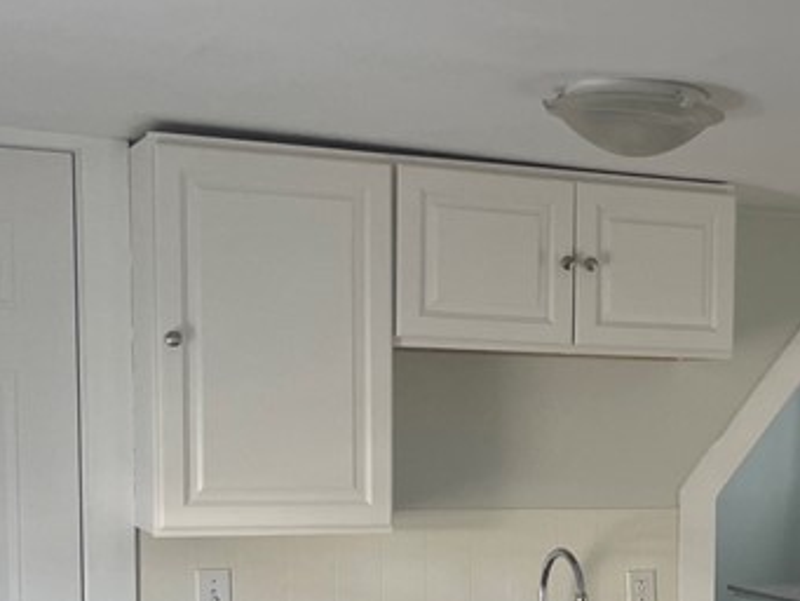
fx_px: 1803
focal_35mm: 78
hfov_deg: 23.9
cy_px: 599
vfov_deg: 18.4
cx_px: 802
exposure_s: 1/110
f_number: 1.6
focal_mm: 4.2
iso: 125
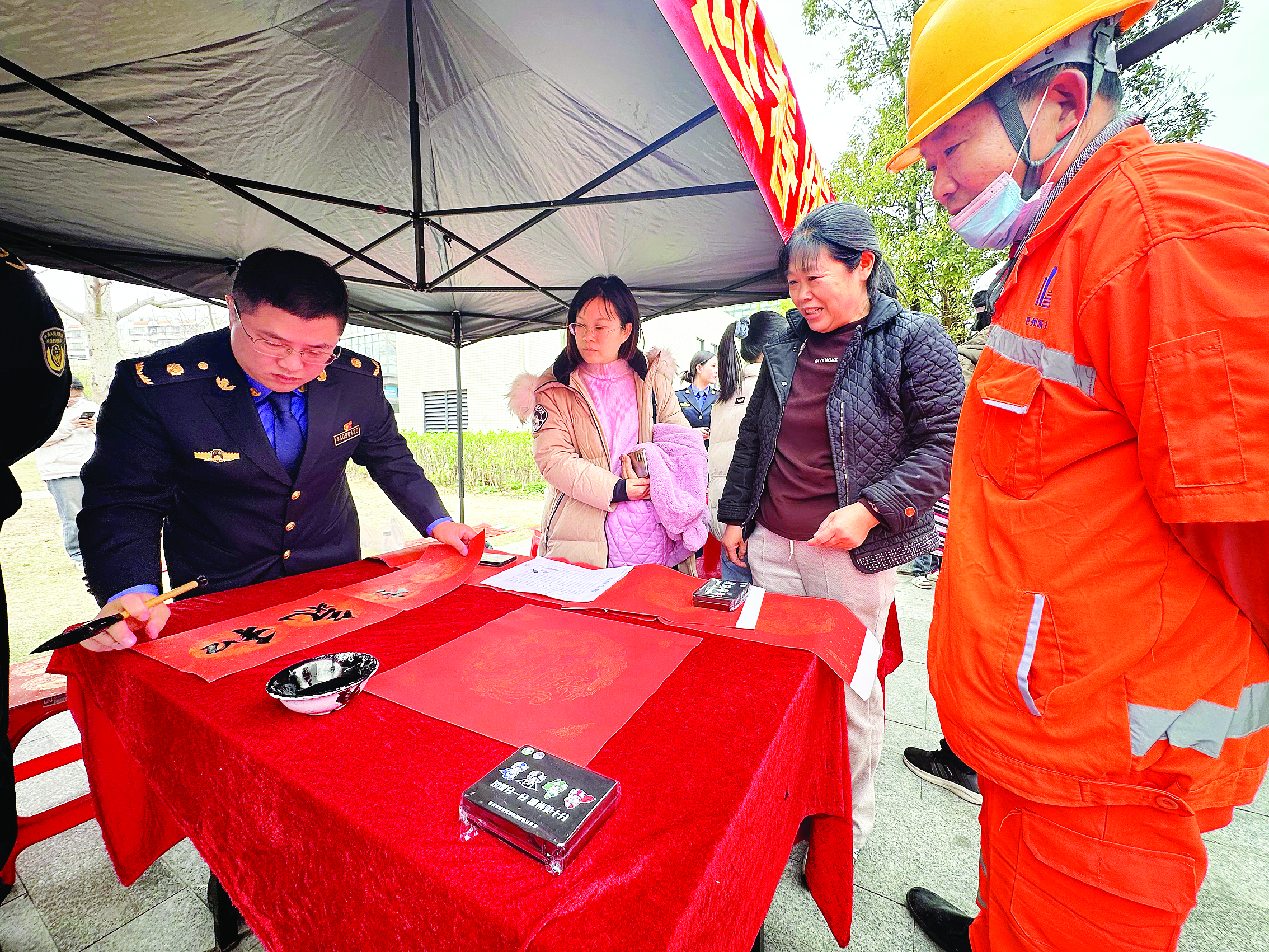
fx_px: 513
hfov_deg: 102.1
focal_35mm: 14
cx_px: 634
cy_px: 476
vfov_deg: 85.7
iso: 40
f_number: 2.2
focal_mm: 2.22
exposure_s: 1/139
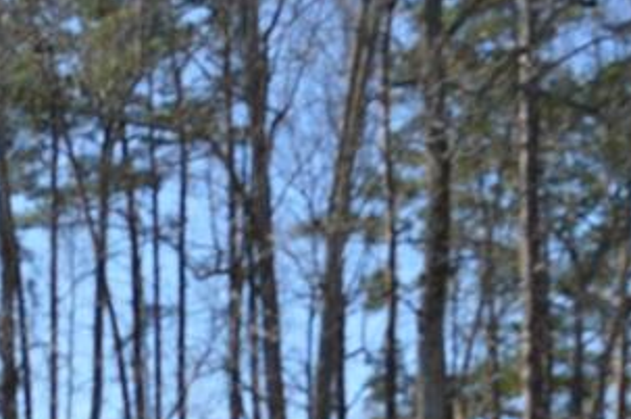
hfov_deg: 15.5
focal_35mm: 132
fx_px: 2310
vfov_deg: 10.1
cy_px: 592
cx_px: 225
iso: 100
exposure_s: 1/160
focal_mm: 26
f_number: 6.3
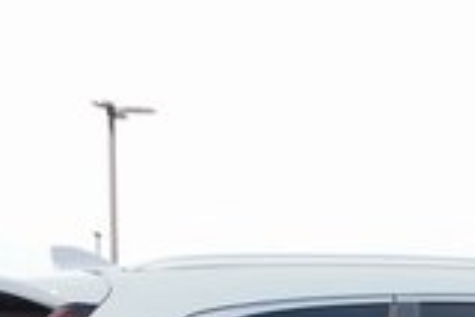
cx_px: 502
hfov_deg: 19.0
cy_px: 595
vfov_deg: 12.0
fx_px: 1373
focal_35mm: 104
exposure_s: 1/1000
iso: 125
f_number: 3.1
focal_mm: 4.5
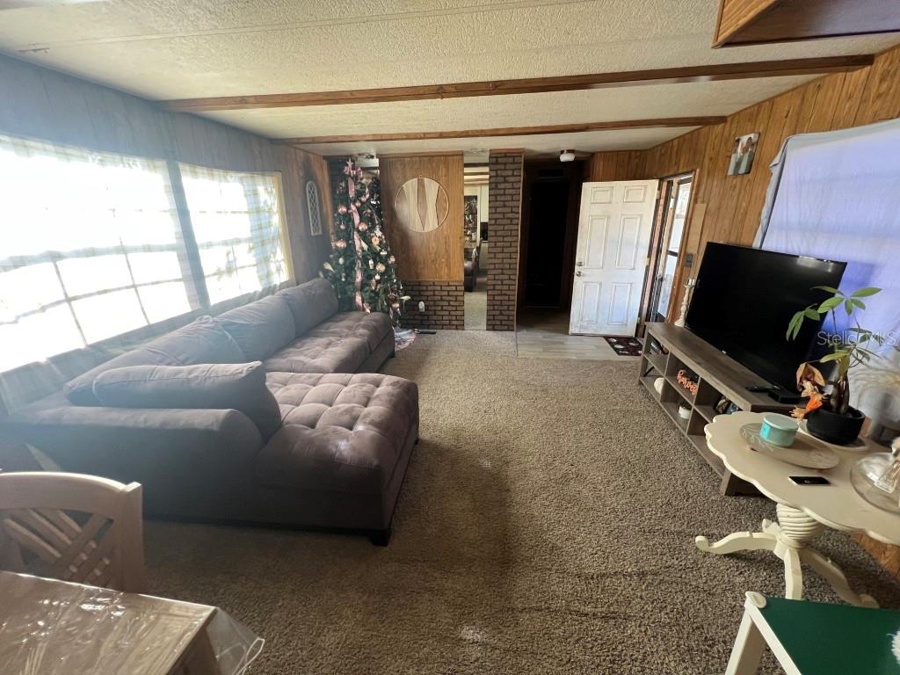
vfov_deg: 89.9
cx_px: 450
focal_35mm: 13
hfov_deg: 106.2
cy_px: 338
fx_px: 338
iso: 250
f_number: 1.8
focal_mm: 1.57
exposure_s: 1/76
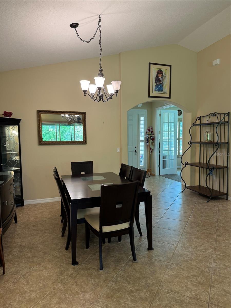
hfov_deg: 56.8
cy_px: 154
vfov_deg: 71.6
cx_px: 116
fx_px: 214
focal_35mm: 24
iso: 125
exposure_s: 1/60
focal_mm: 6.76
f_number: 1.78
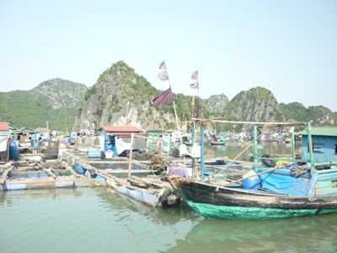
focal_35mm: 33
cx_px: 168
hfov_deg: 55.4
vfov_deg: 42.9
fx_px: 321
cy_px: 126
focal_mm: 5.5
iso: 400
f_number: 8
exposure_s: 1/320
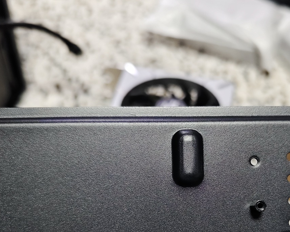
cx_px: 186
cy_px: 179
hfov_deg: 39.2
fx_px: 403
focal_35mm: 47
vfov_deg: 31.4
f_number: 1.75
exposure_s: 1/227
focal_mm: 8.67
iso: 2734
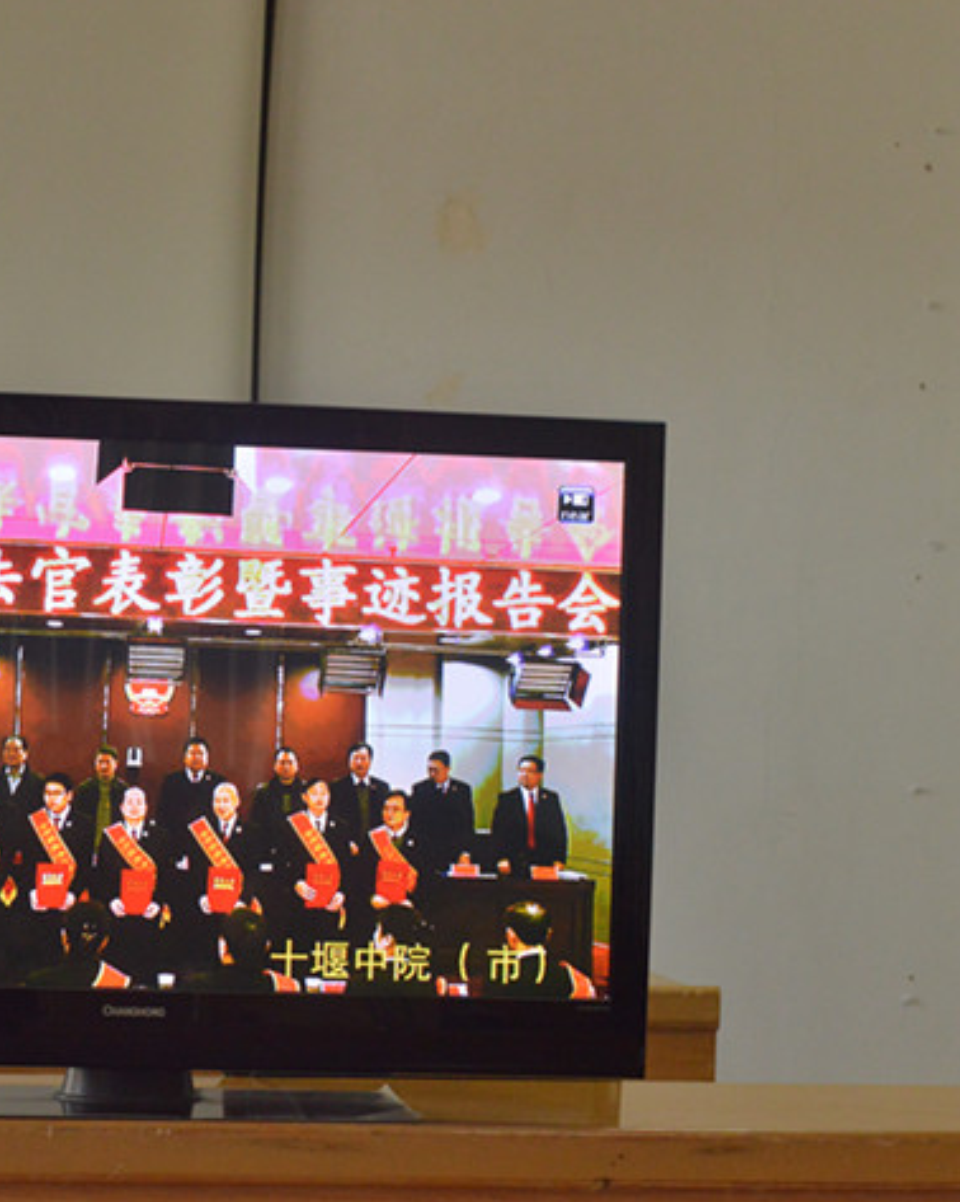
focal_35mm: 100
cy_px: 598
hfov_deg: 15.4
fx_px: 3554
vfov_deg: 19.2
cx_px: 310
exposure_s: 1/200
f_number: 8
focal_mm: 70
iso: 3200
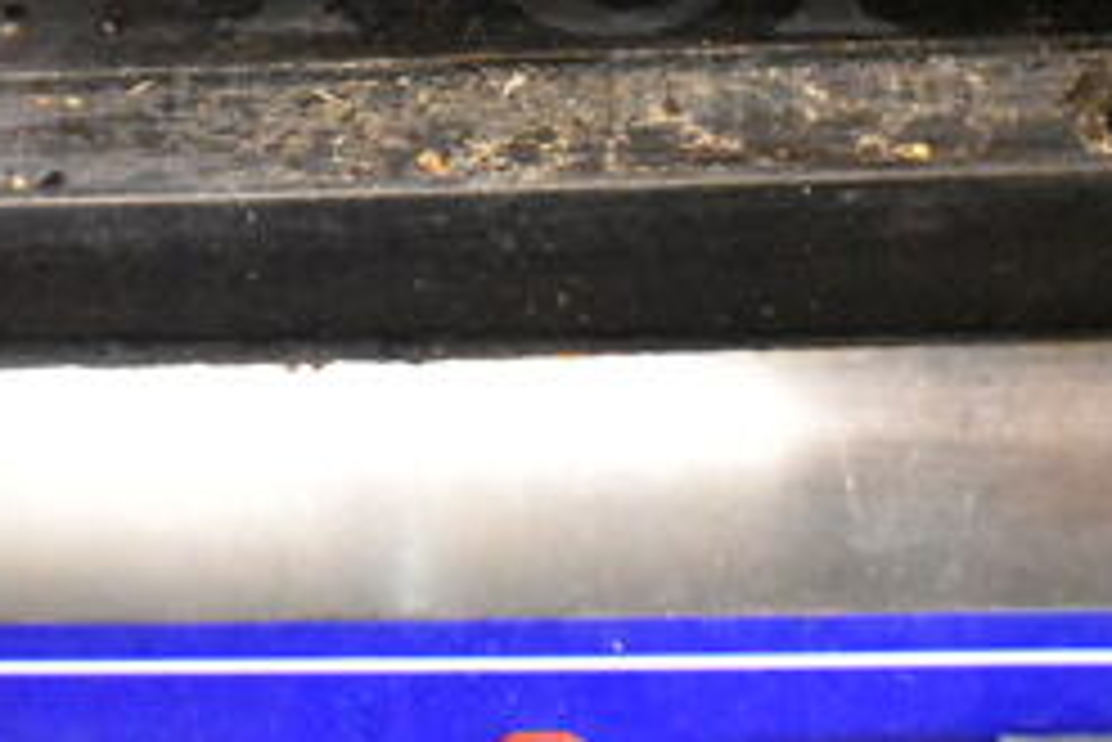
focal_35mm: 74
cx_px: 563
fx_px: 2287
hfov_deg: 27.3
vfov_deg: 17.7
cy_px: -99
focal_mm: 20
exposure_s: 1/125
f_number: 3.5
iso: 16000
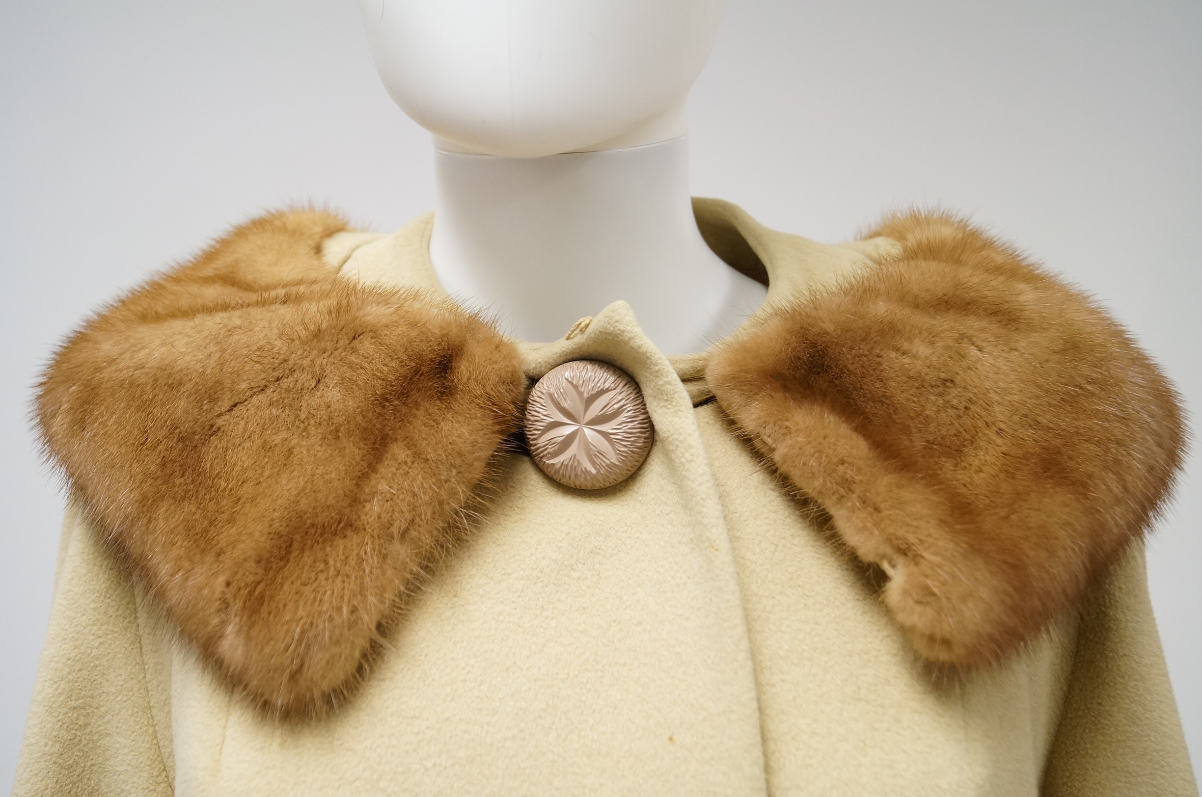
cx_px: 601
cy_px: 398
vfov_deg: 34.1
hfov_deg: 49.6
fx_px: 1300
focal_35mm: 39
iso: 640
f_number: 4
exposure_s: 1/60
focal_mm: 26
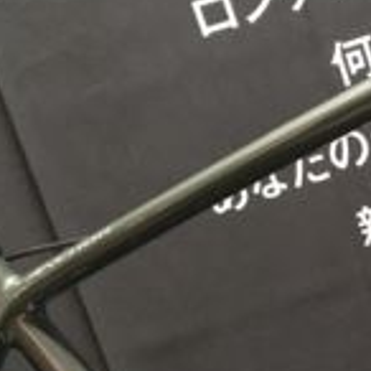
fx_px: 849
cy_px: 302
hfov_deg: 22.6
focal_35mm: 70
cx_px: 452
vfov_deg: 24.2
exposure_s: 1/15
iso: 320
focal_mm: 4.15
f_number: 2.2
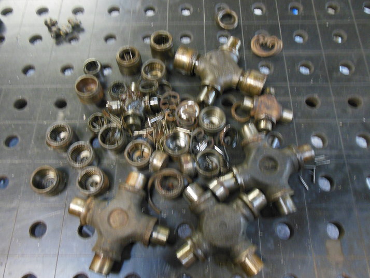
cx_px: 182
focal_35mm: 28
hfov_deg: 63.4
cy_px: 147
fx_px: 299
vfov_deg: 49.7
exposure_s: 1/8
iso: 400
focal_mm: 4.5
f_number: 3.2
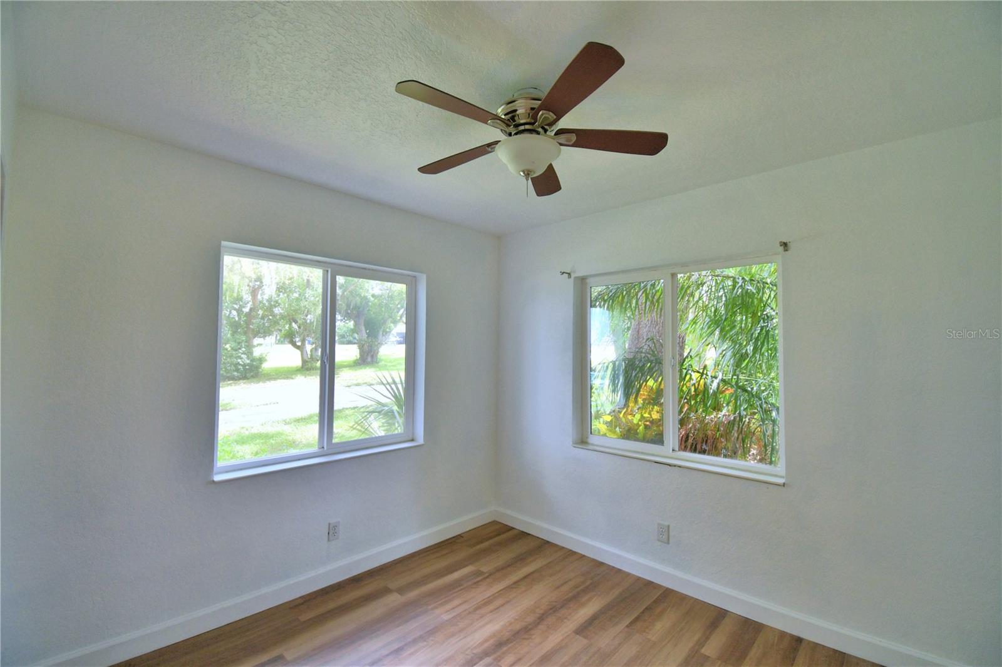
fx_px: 417
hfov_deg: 100.4
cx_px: 501
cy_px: 334
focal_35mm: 15
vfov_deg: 77.3
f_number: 4.5
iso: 200
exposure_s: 1/125
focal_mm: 10
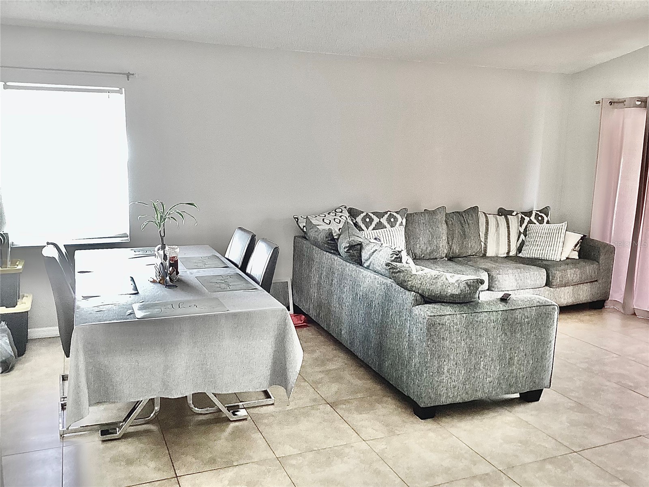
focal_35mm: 31
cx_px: 324
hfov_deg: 58.4
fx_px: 581
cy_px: 244
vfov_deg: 45.4
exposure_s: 1/60
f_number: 2.4
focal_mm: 3.3
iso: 125
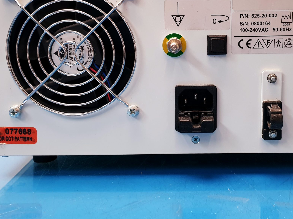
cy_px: 71
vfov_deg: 33.3
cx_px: 189
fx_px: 364
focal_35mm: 43
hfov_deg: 43.4
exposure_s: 1/50
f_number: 2.4
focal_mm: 4.3
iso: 160
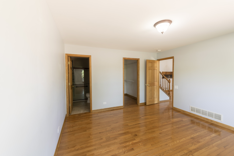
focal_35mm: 15
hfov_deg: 100.4
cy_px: 78
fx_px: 97
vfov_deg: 77.3
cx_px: 117
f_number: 10
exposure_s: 1/1.67
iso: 64
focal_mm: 15
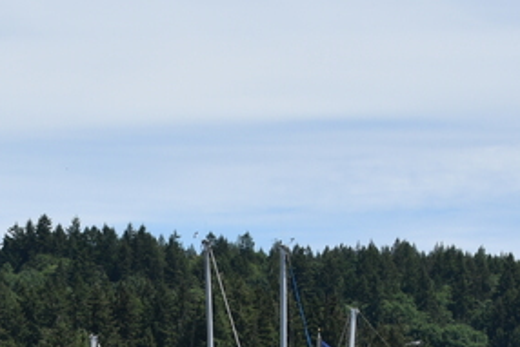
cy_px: 569
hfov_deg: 12.7
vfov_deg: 8.3
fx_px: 2327
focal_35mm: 161
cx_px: 205
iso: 100
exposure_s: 1/320
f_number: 9
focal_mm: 36
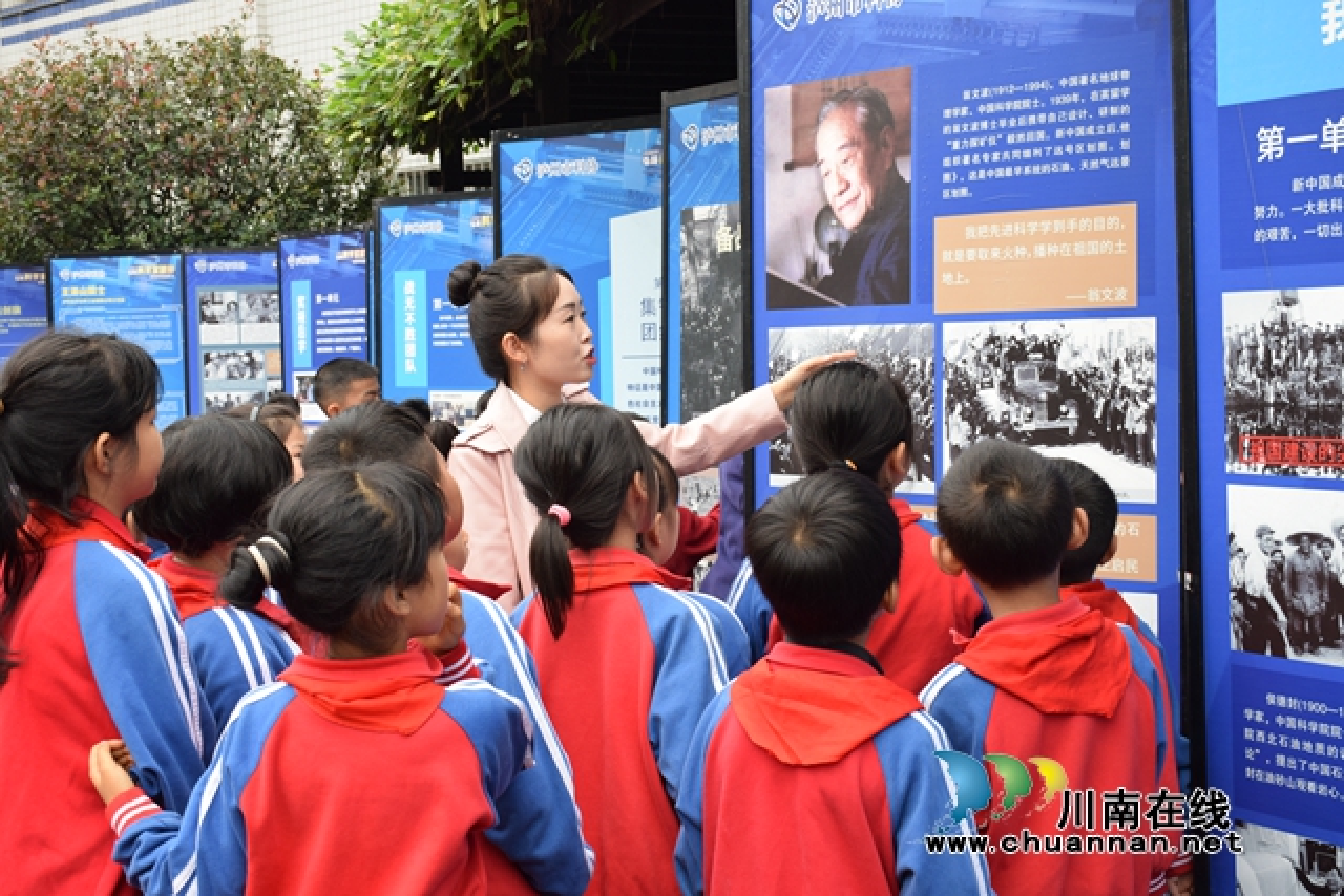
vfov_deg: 28.1
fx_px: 1792
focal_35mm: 48
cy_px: 448
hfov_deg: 41.1
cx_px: 672
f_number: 7.1
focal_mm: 32
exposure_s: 1/125
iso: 400
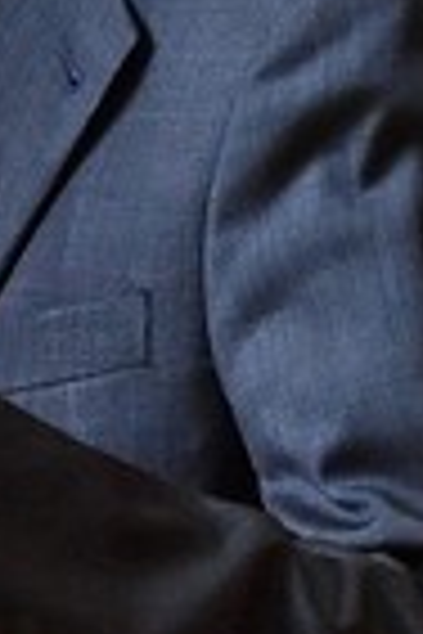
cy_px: -306
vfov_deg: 1.5
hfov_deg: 1.0
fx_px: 24056
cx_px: -1120
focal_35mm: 1365
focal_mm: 200
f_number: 5.6
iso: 2500
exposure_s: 1/400
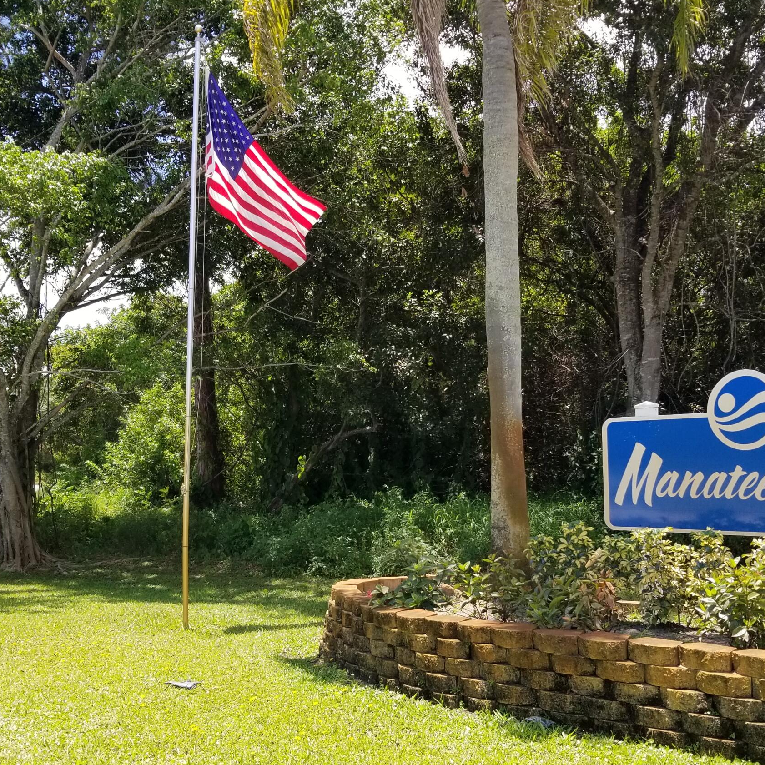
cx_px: 371
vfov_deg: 40.8
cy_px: 441
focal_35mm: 41
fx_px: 1025
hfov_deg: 40.9
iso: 50
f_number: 1.7
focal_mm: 4.3
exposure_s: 1/1002
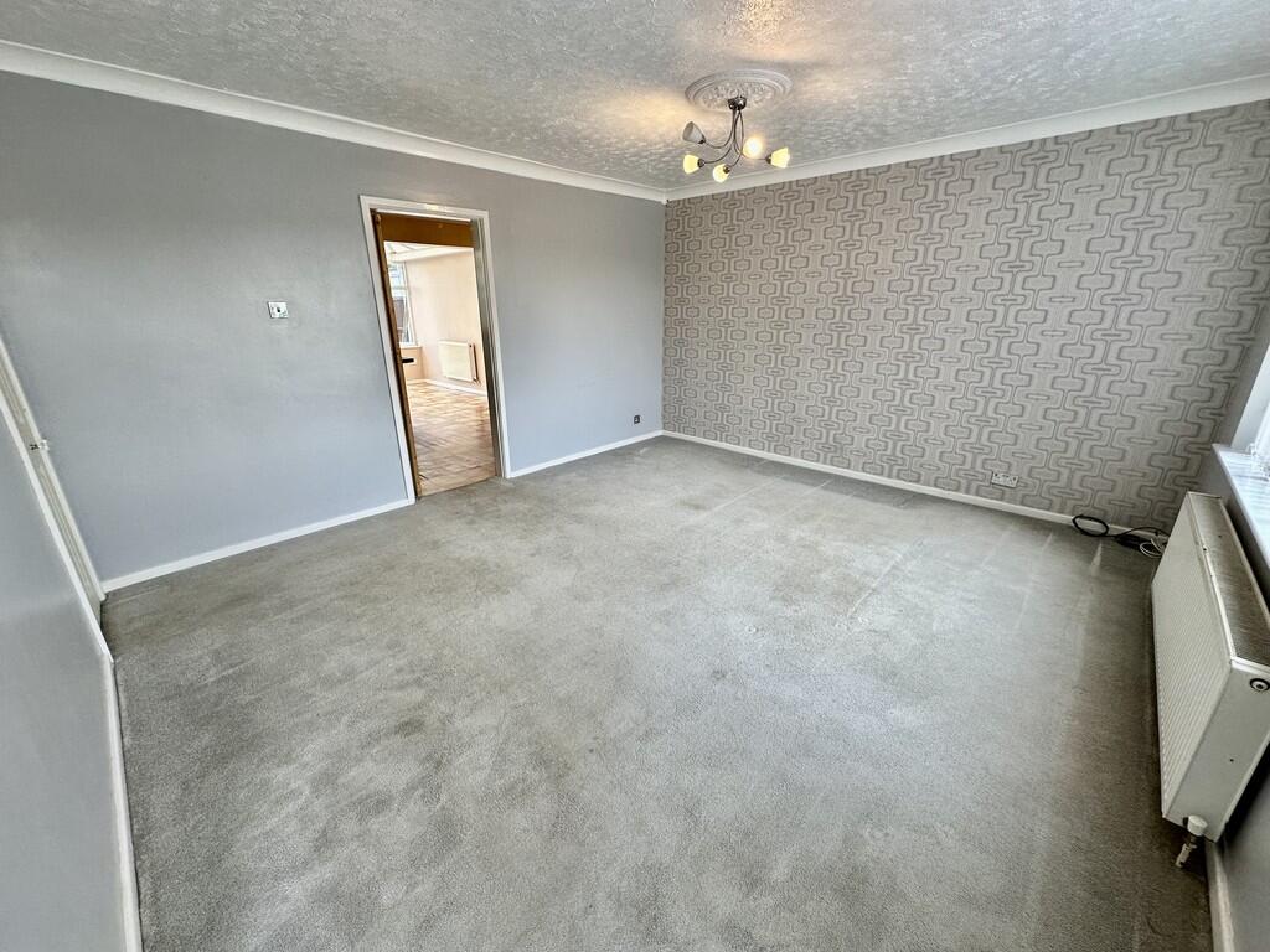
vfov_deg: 85.7
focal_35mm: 14
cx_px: 635
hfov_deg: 102.1
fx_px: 514
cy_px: 476
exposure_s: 1/100
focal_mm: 2.22
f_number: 2.2
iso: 80
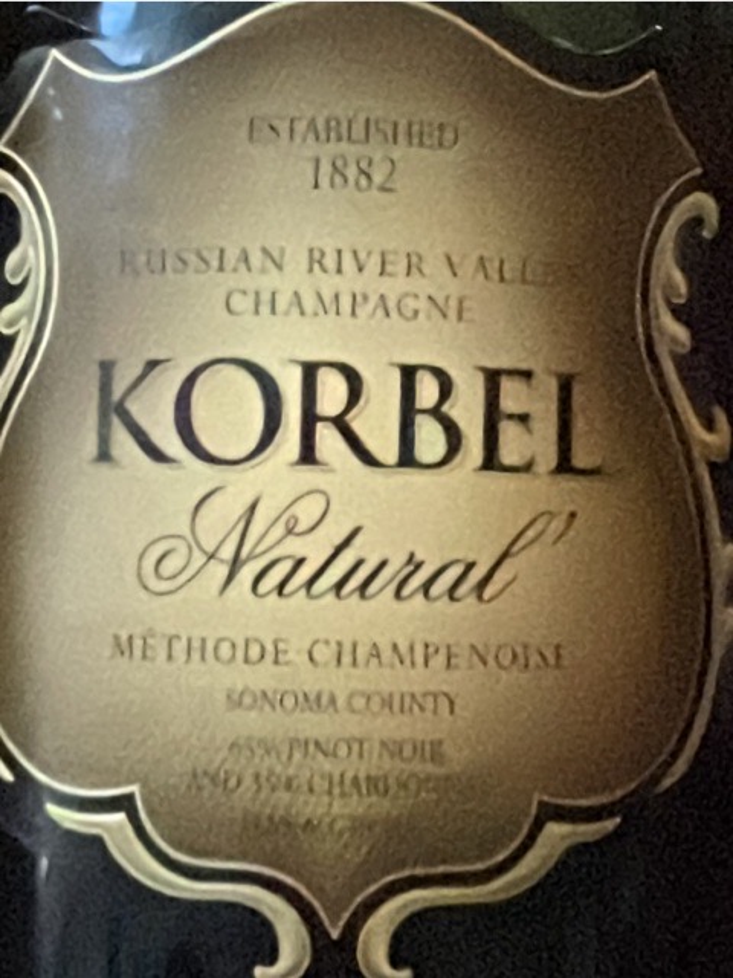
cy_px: 489
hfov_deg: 46.8
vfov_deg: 60.0
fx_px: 847
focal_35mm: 30
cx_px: 366
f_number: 2.4
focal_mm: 1.54
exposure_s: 1/40
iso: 2000
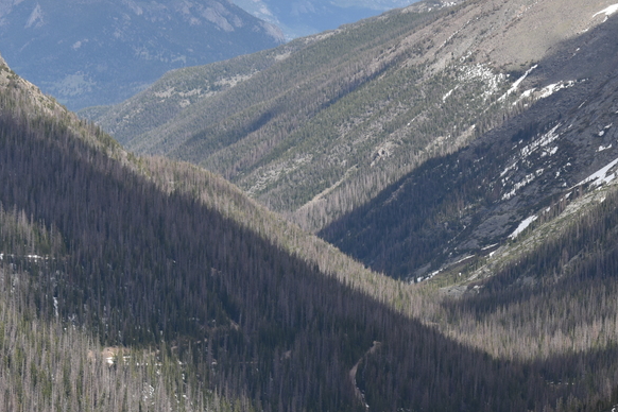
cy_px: 294
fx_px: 3210
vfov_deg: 7.3
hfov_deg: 10.9
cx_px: 555
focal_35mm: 187
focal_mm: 85
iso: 100
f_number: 8
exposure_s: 1/250
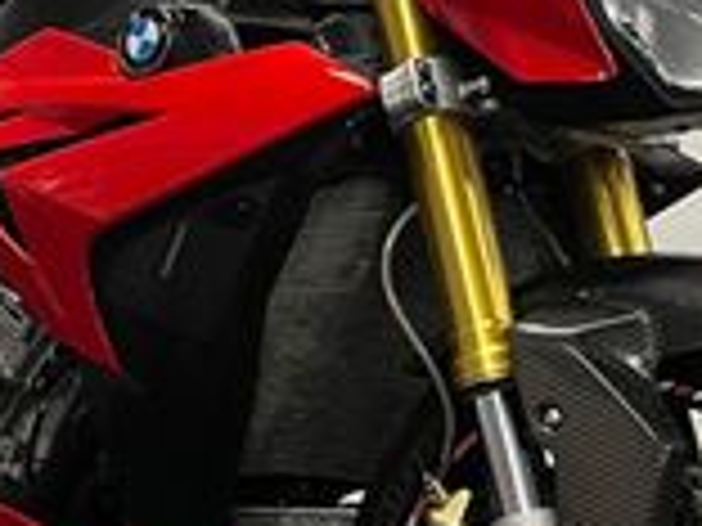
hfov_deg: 18.3
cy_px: 234
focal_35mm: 107
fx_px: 2170
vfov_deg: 13.8
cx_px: 166
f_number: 1.6
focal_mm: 5.1
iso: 80
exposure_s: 1/50
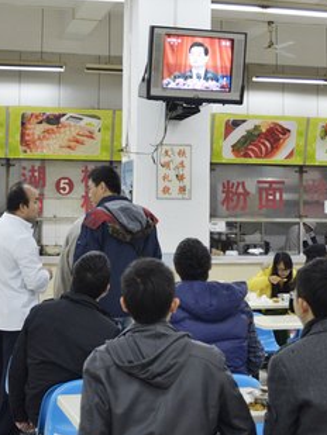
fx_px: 881
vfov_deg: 27.7
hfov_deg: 21.0
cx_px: 198
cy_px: 191
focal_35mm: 70
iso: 1000
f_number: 5
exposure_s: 1/30
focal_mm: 30
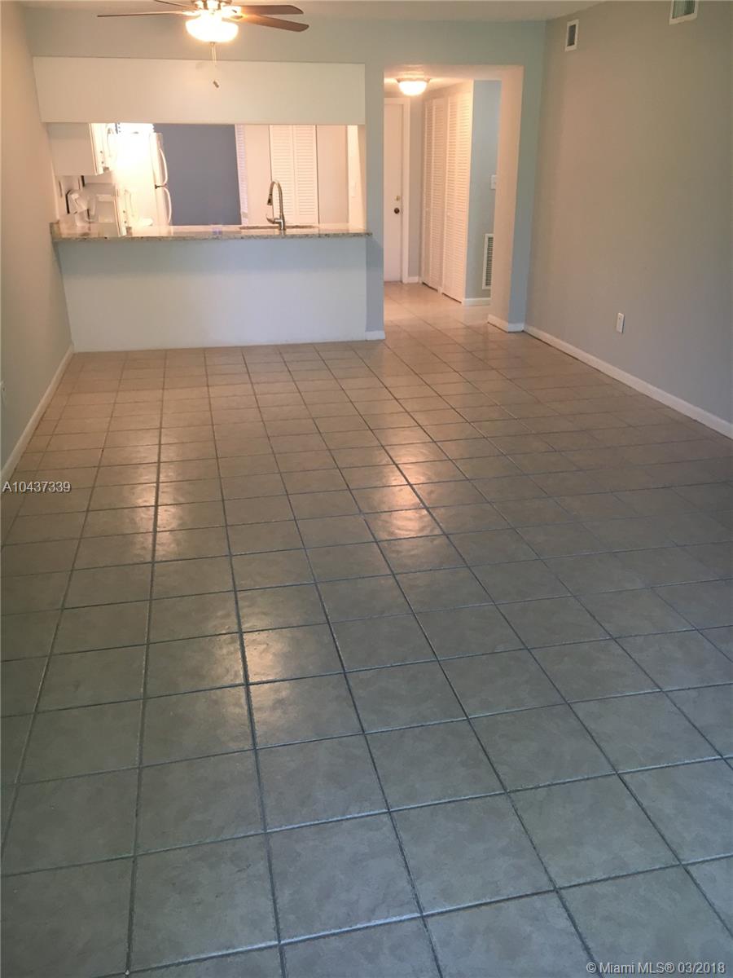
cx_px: 366
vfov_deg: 61.7
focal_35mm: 29
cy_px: 489
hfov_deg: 48.2
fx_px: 819
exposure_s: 1/30
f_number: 2.2
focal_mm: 4.15
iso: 64
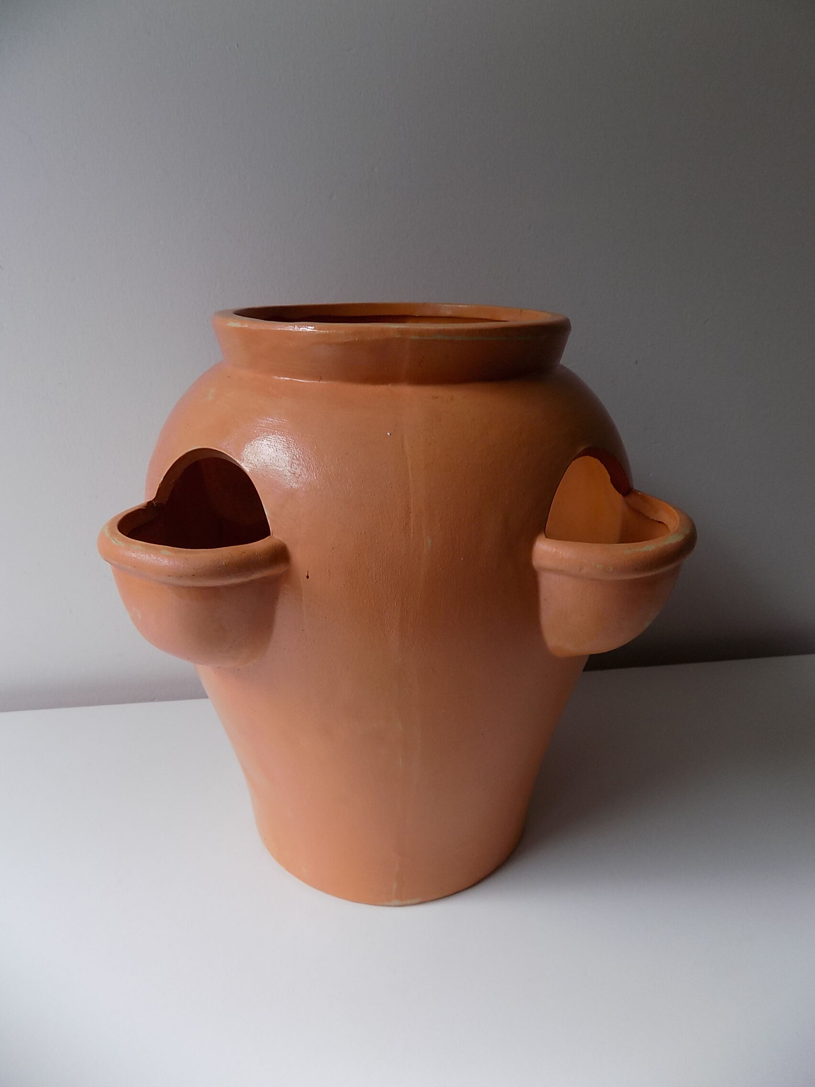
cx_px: 408
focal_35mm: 23
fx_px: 722
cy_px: 544
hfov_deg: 58.9
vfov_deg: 73.9
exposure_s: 1/30
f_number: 3.1
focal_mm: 4
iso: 80
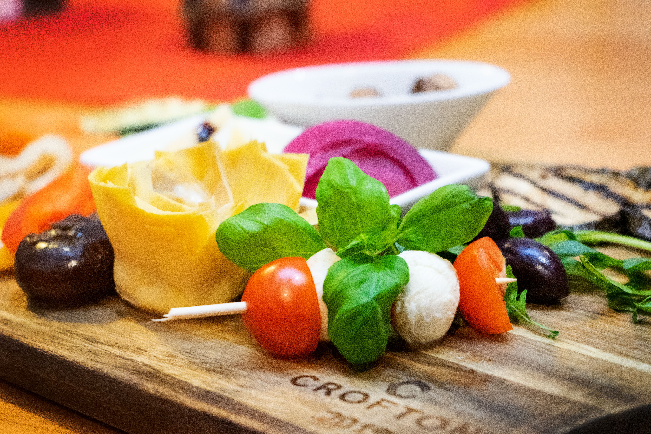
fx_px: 1266
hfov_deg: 28.8
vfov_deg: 19.5
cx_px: 326
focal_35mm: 70
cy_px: 217
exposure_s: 1/80
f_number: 5.6
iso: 6400
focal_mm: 70
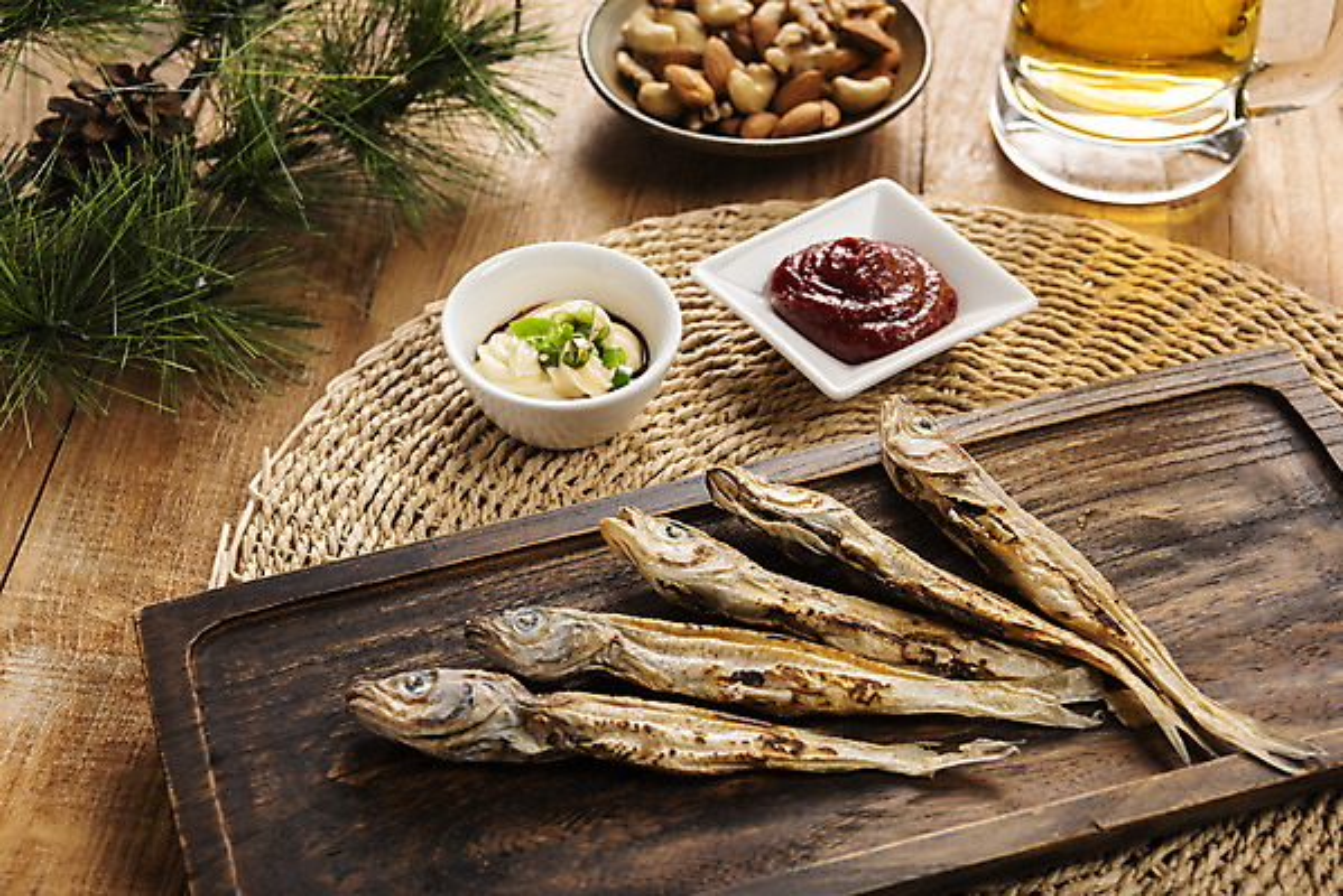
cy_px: 448
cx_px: 672
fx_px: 2314
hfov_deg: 32.4
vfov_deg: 21.9
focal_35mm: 62
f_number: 9
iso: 100
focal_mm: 62
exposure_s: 1/125
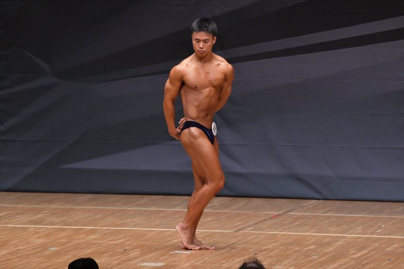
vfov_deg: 4.8
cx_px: 202
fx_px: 3197
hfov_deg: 7.2
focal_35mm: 285
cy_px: 134
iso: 6400
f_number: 5.6
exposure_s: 1/400
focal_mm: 190
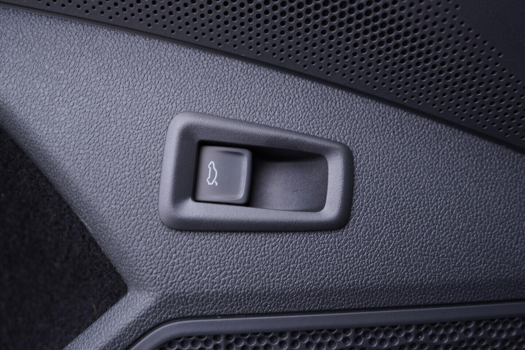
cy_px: 175
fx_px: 525
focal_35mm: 36
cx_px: 262
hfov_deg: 53.1
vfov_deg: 36.9
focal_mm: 24
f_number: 2.8
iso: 200
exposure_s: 1/40
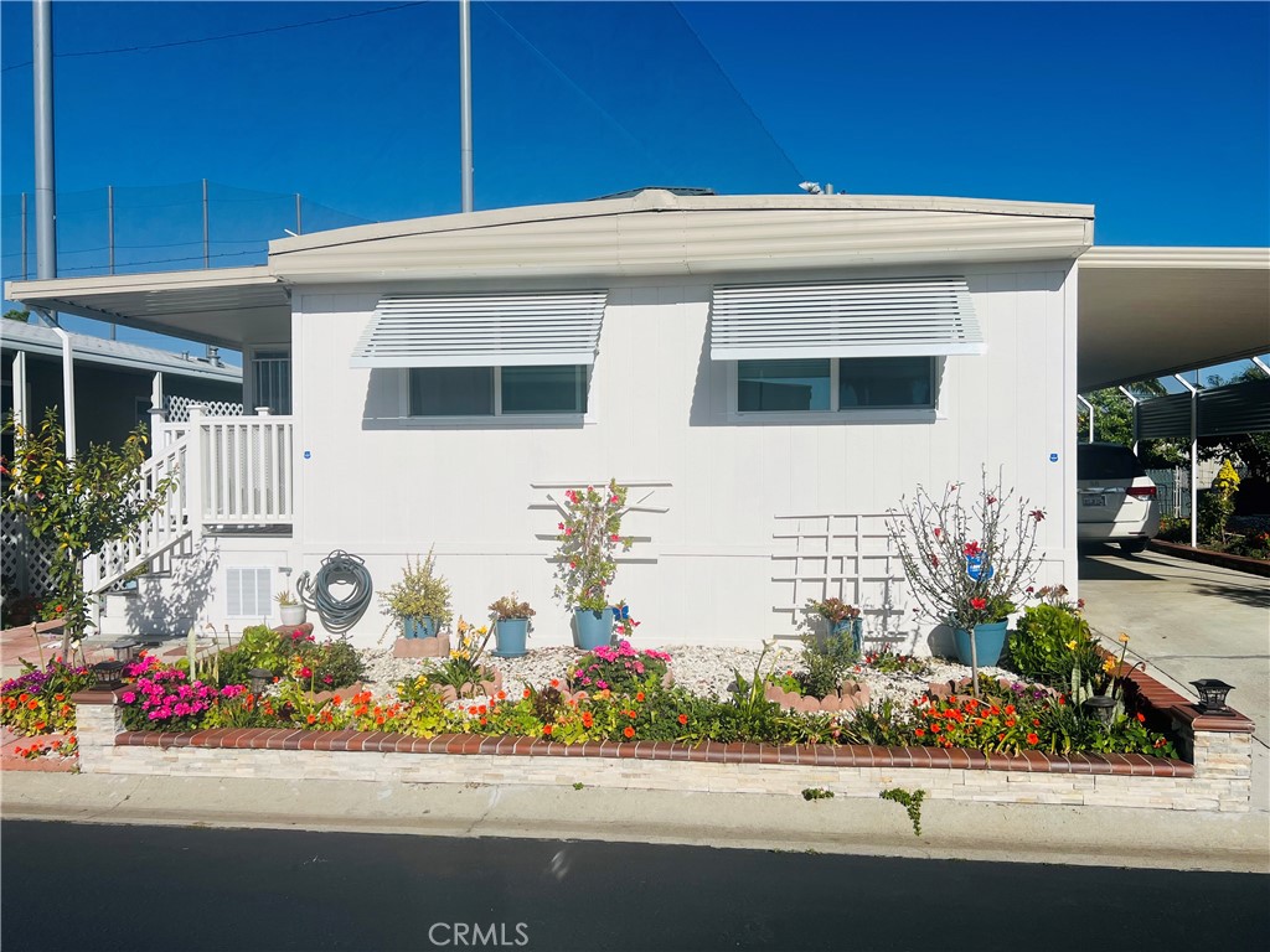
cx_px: 635
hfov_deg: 67.3
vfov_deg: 53.1
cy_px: 476
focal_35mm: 26
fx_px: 954
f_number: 1.5
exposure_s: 1/12658
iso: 50
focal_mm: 5.7
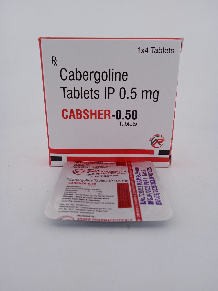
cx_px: 109
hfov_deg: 49.7
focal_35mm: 28
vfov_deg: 63.4
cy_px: 146
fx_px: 235
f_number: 2.2
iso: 113
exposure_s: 1/170
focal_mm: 3.43
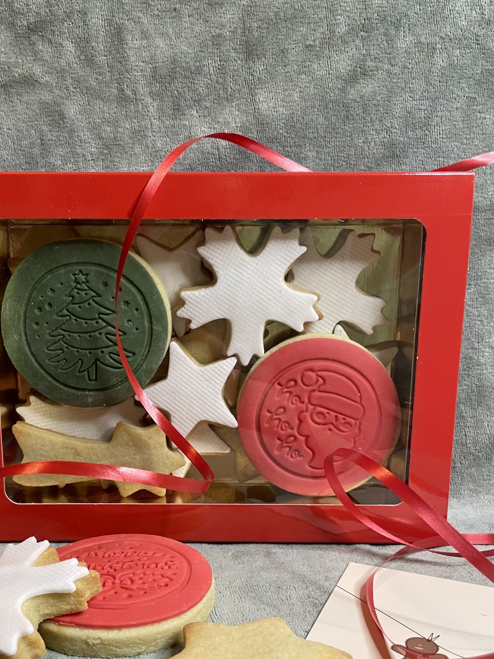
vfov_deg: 51.7
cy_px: 437
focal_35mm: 35
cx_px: 190
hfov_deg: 40.4
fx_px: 666
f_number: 1.6
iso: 125
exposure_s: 1/50
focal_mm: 4.2
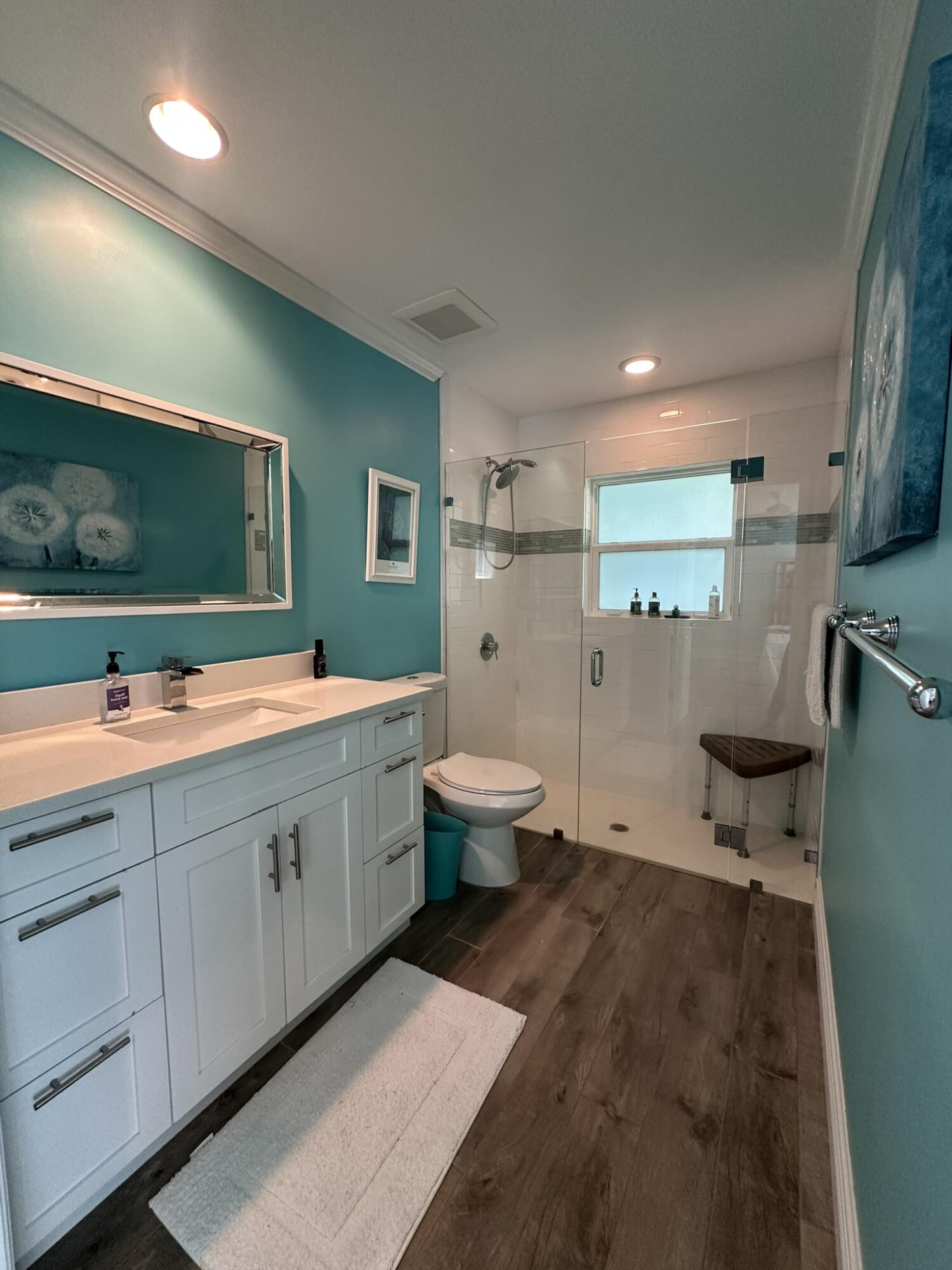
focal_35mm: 14
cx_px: 476
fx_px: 513
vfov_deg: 102.1
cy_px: 635
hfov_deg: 85.7
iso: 320
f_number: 2.2
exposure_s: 1/60
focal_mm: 2.22
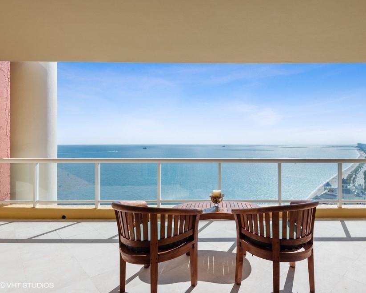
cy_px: 142
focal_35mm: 21
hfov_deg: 76.7
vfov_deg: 65.5
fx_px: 227
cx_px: 221
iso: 250
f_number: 8
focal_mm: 18
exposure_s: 1/1000
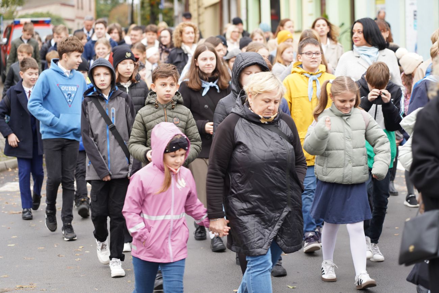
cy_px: 146
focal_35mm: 105
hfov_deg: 19.5
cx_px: 220
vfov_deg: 13.0
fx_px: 1280
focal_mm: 105
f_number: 4
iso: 200
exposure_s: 1/100
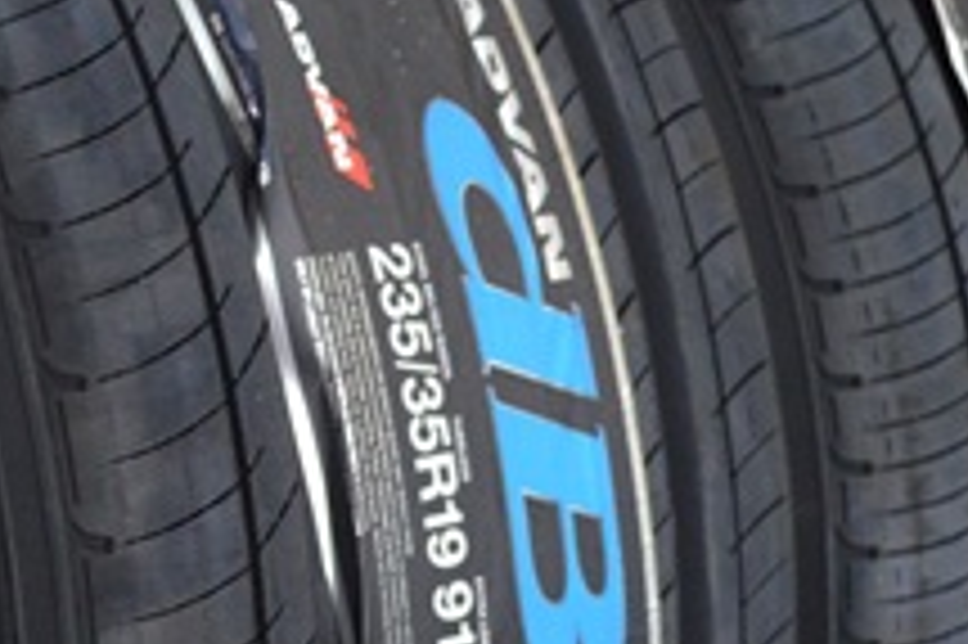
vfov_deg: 9.9
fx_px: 3681
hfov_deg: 14.8
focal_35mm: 137
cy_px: 705
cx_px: 117
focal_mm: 28
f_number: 4.5
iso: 1250
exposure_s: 1/15
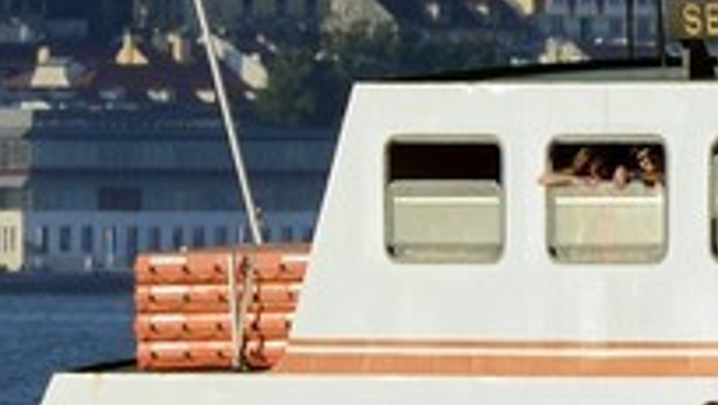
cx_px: 2692
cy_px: 53
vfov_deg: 1.1
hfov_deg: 1.9
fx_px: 21144
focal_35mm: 1110
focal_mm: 135
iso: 200
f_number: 10
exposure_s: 1/400
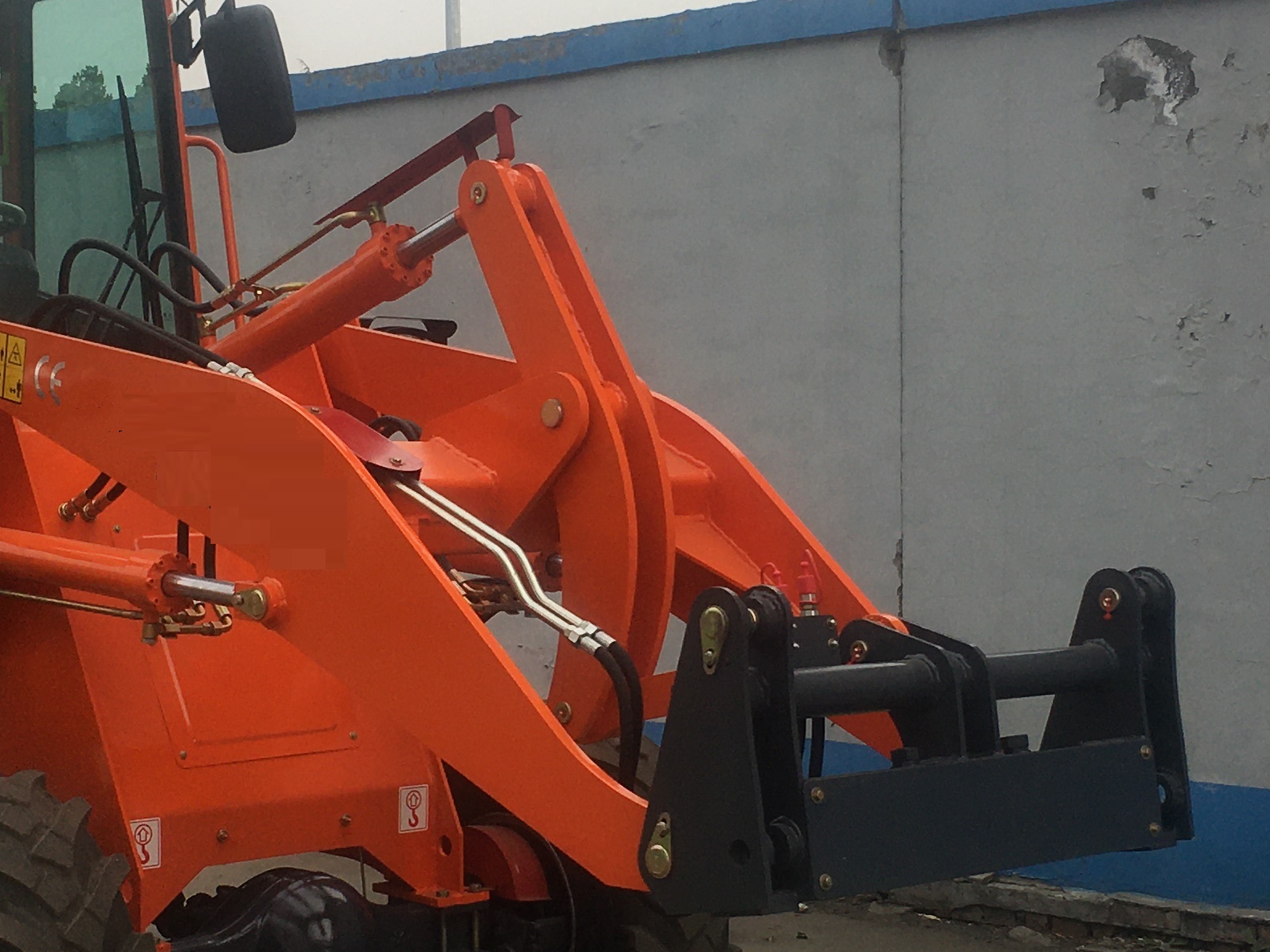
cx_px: 617
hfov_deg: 26.3
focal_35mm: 74
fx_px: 2715
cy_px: 638
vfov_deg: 19.8
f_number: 2.2
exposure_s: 1/605
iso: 25
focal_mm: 4.15
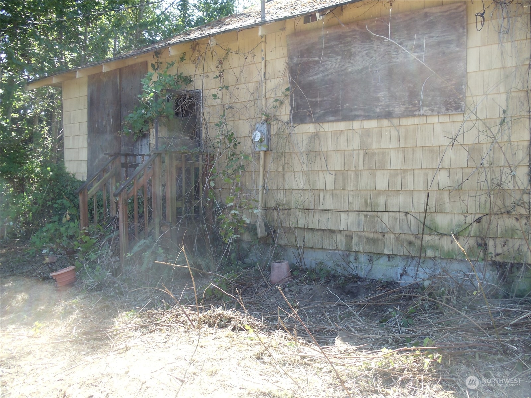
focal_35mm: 44
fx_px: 675
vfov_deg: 32.9
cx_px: 266
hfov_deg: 42.9
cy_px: 199
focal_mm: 6
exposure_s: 1/160
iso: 100
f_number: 3.5
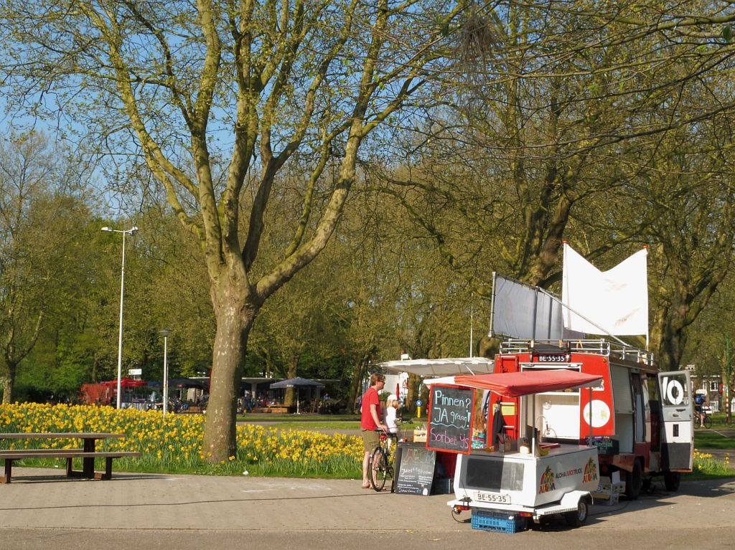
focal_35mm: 62
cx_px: 368
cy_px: 275
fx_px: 1316
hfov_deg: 31.2
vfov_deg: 23.6
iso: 100
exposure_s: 1/250
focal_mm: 11
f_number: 6.3
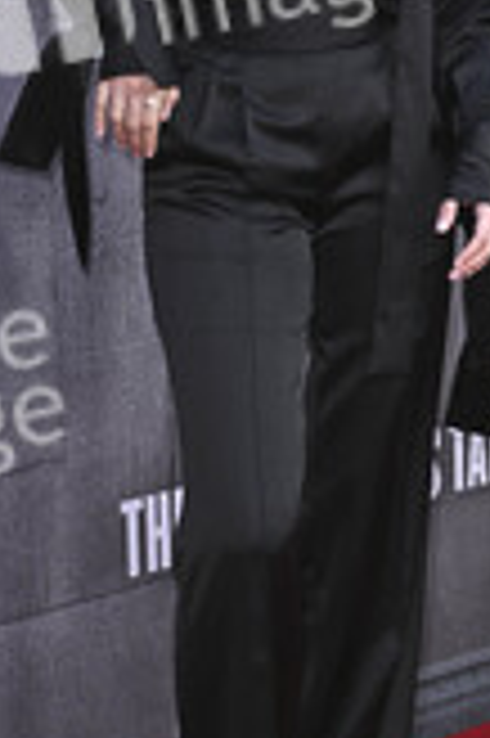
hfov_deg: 8.5
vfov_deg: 12.7
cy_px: 194
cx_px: 324
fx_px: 3294
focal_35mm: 161
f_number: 6.3
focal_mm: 66
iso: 800
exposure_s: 1/250
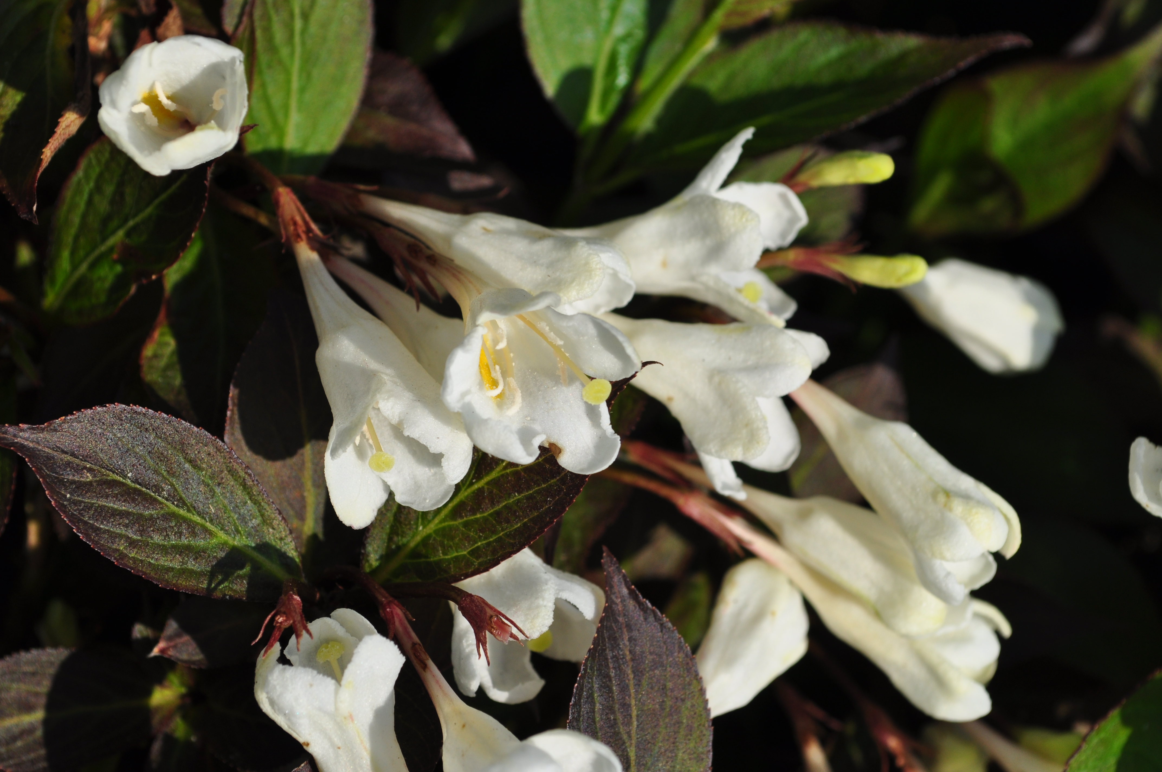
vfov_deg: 16.5
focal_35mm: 82
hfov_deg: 24.6
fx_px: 2660
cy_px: 386
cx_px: 581
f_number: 11
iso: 200
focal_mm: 55
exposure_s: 1/400
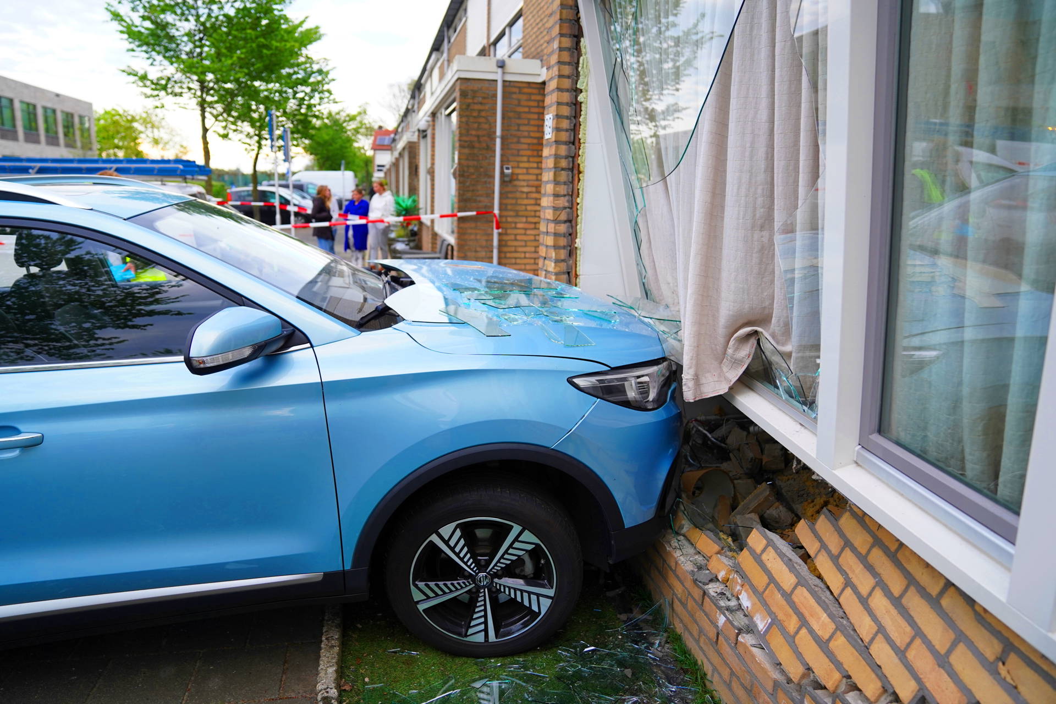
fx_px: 704
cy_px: 352
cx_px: 528
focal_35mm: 24
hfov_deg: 73.7
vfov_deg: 53.1
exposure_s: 1/250
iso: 250
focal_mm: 24
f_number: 2.8
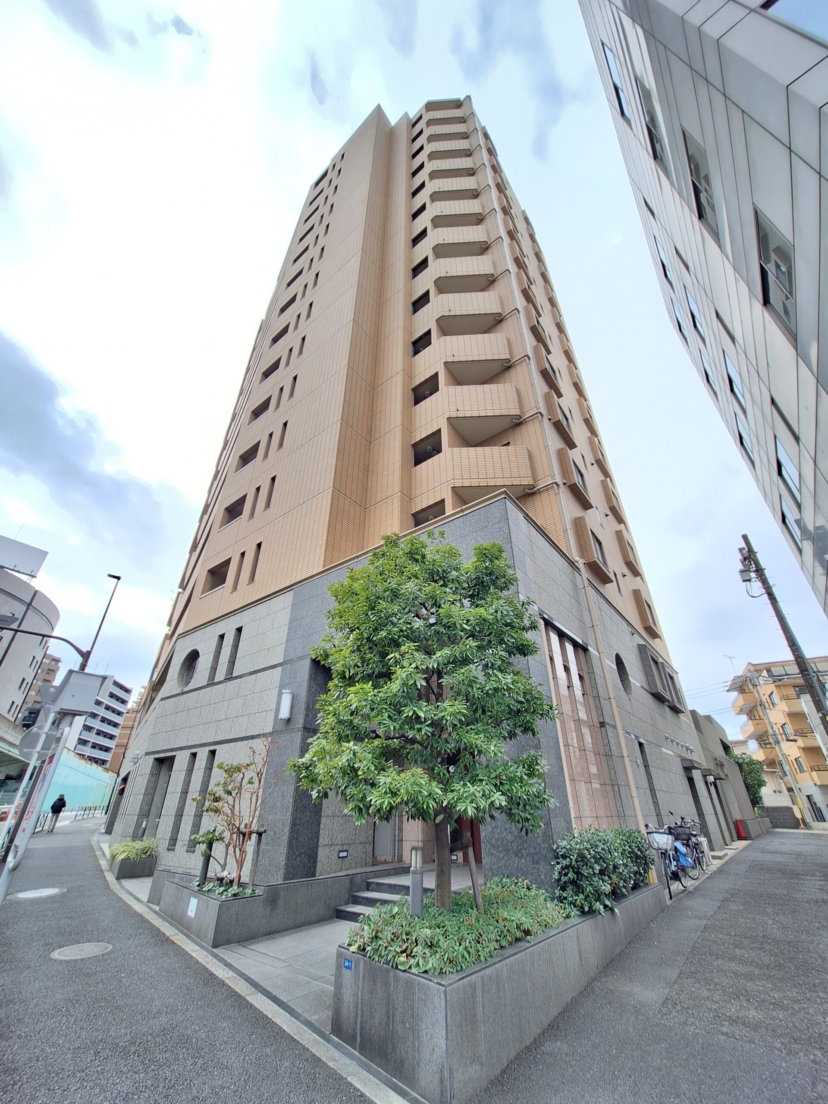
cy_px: 552
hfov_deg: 89.9
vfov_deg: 106.2
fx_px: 415
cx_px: 414
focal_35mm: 13
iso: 40
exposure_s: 1/147
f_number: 2.2
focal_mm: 1.74
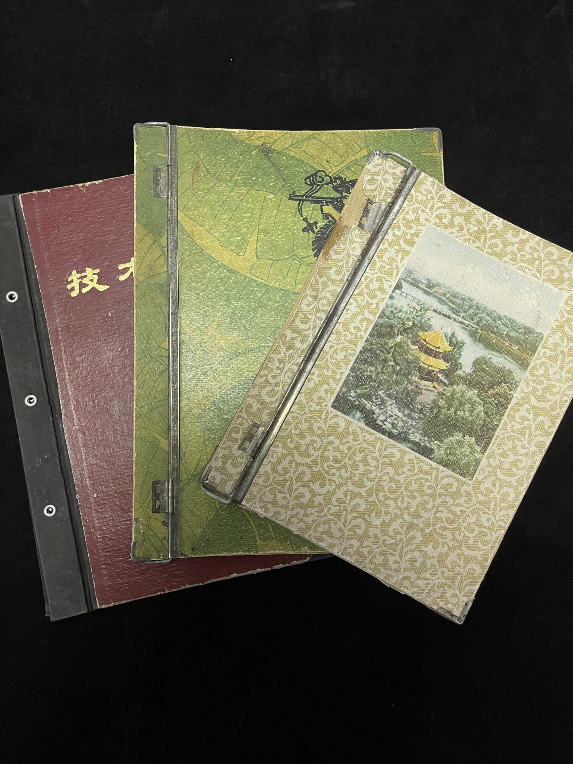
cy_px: 382
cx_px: 286
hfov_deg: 54.9
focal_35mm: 25
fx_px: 552
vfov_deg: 69.4
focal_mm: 5.1
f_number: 1.6
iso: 160
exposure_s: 1/60
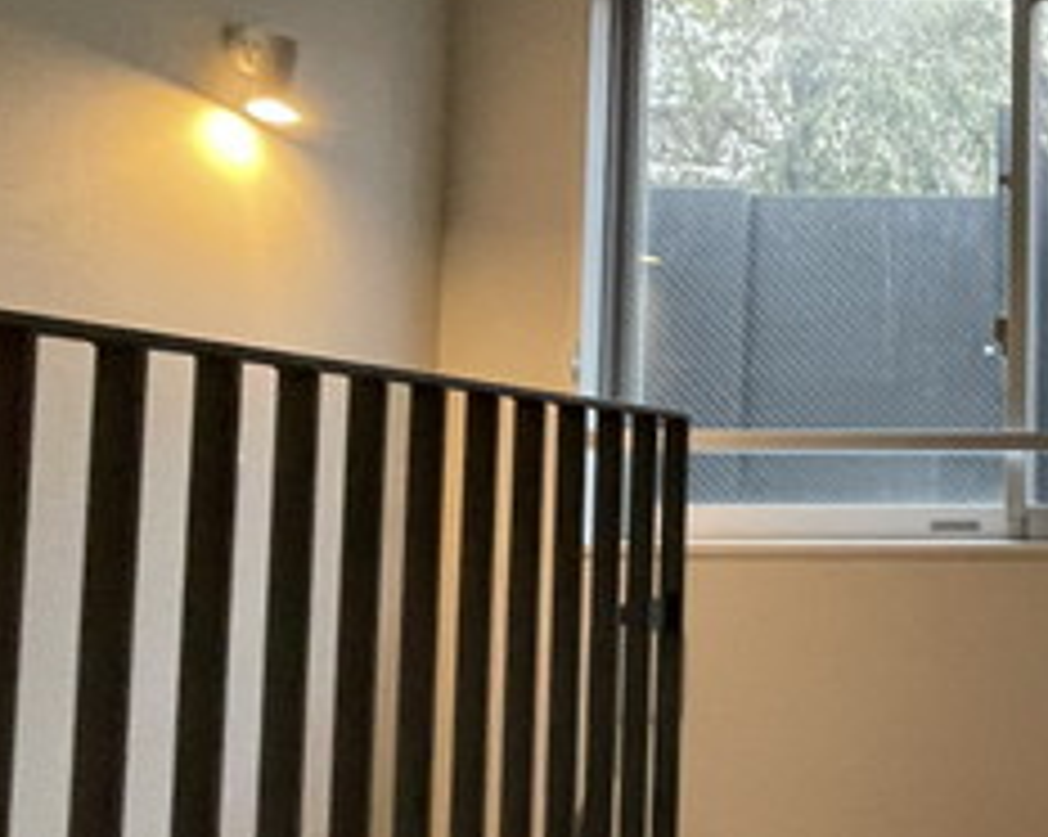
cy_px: 418
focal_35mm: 47
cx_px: 1309
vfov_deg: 32.0
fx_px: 1457
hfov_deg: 31.8
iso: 320
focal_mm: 1.55
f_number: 2.4
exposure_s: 1/60
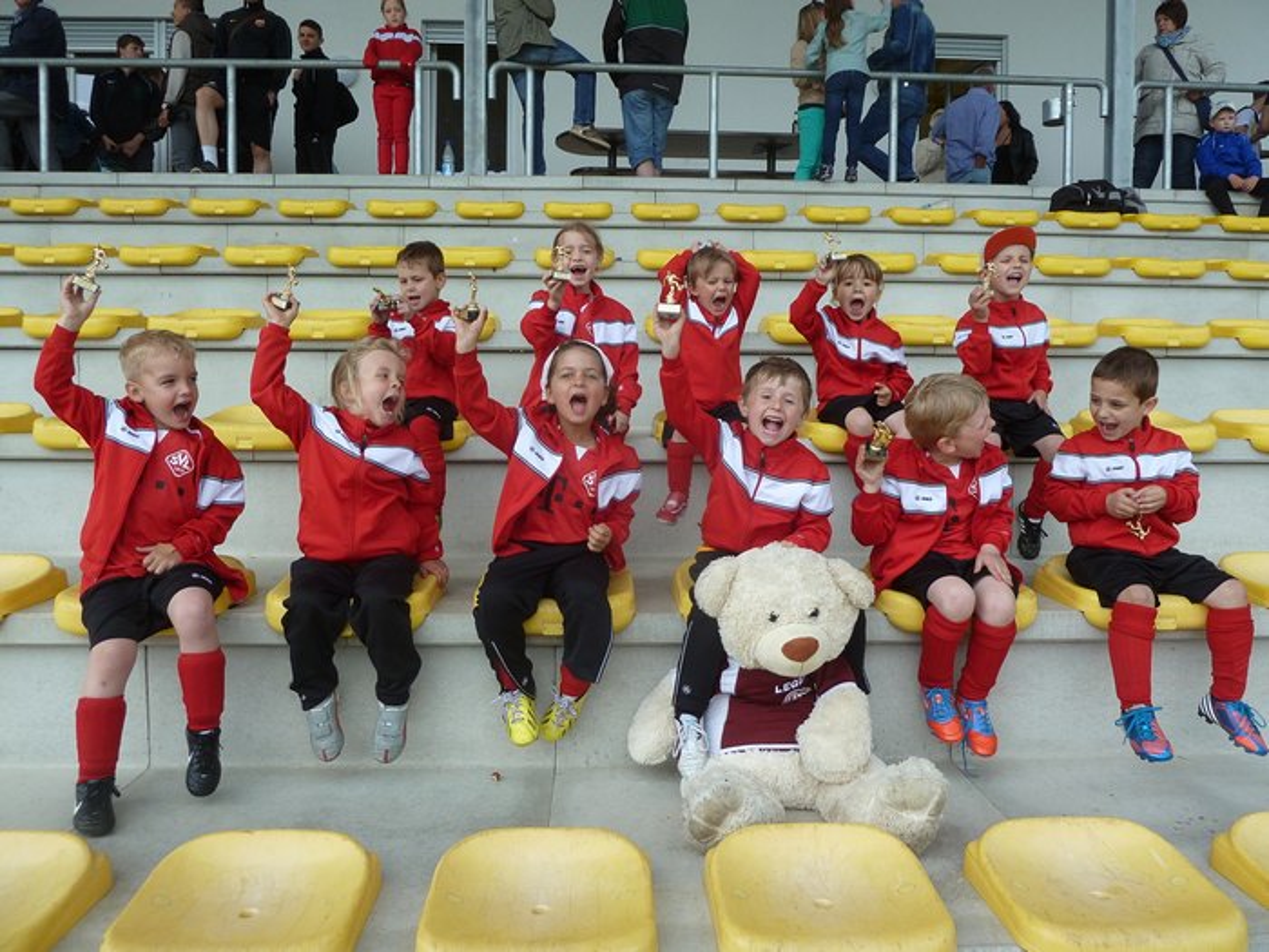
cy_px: 476
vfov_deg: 54.9
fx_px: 916
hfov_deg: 69.4
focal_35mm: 25
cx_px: 634
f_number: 3.3
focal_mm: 4.1
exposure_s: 1/80
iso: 80
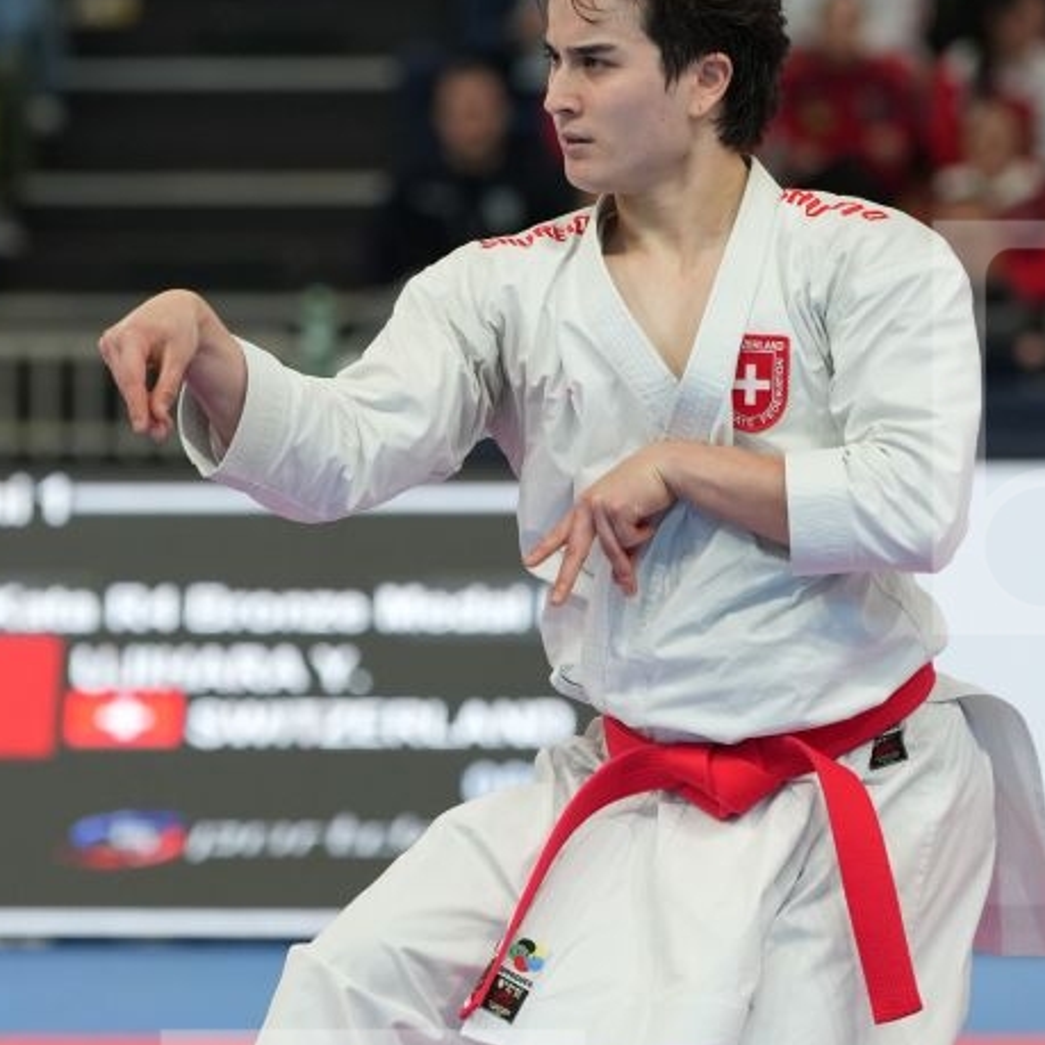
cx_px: 373
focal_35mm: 318
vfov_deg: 5.5
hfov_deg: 5.5
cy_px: 428
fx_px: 10861
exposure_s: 1/500
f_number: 2.8
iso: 1000
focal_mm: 143
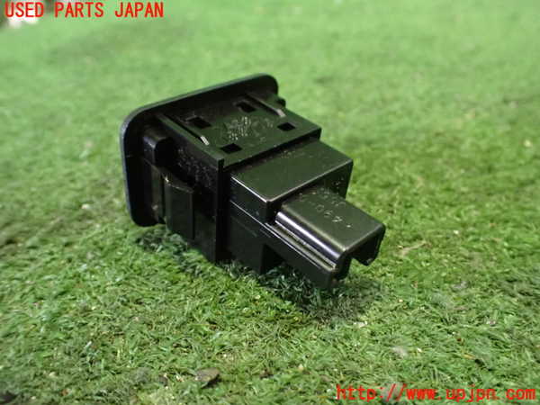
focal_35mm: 30
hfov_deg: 60.0
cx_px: 270
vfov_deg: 46.8
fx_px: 468
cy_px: 202
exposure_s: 1/30
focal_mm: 5.4
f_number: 2.3
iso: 1250
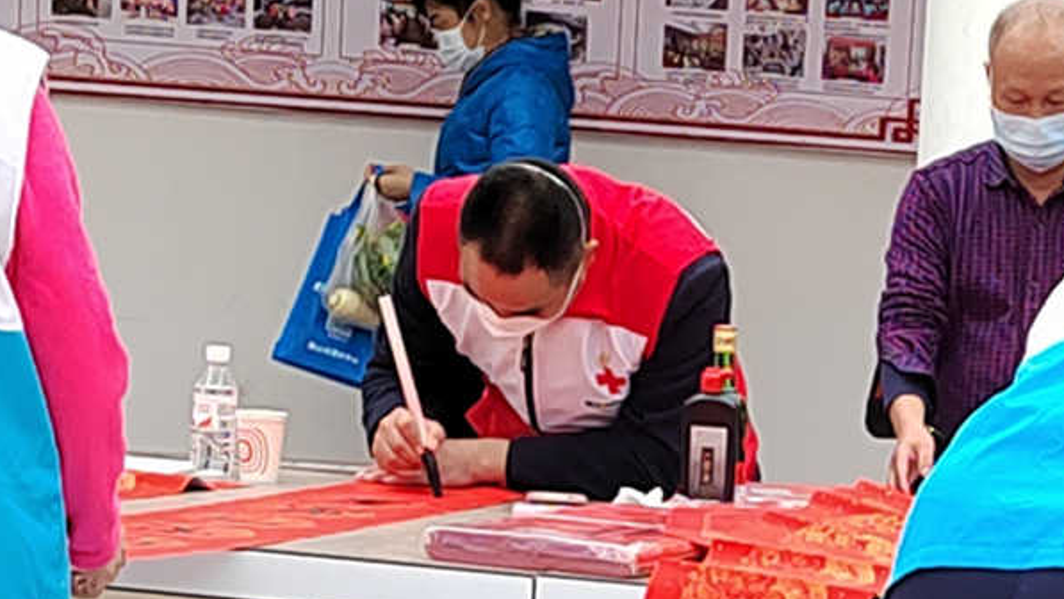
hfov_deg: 14.1
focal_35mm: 151
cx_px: 1019
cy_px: 1061
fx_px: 4261
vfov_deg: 7.8
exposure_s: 1/100
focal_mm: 5.52
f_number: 1.9
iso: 184
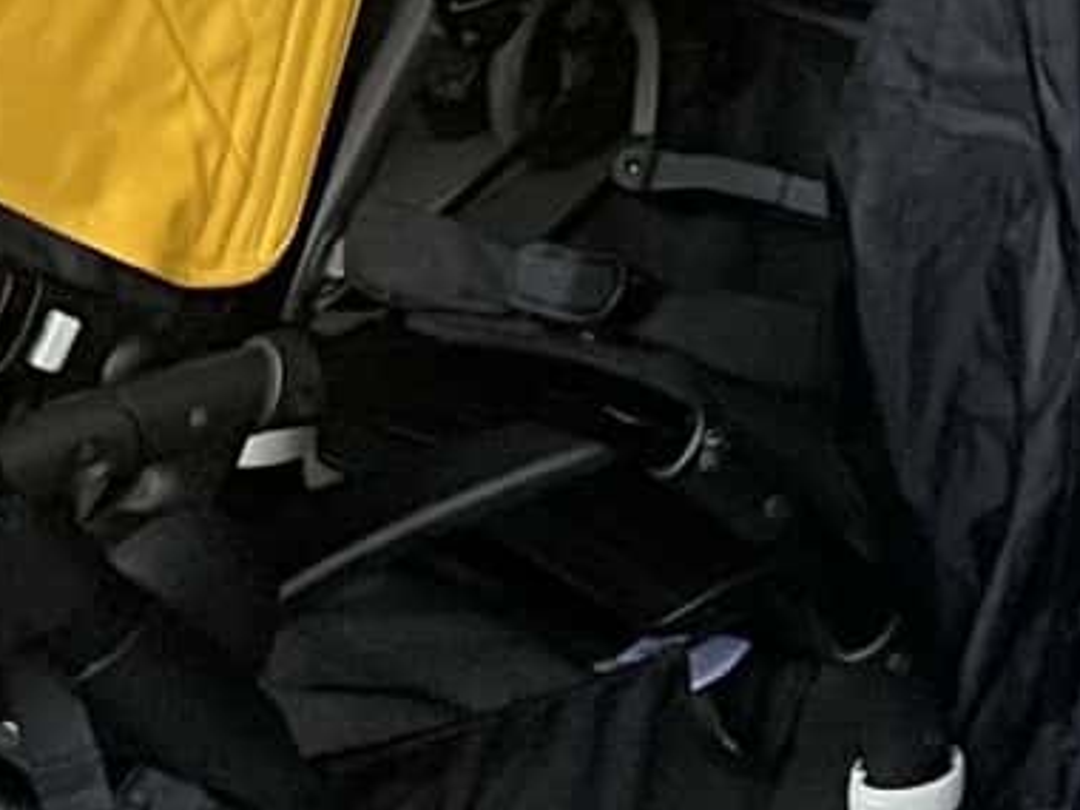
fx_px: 5460
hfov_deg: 11.3
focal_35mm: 175
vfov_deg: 8.3
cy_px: -324
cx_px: 253
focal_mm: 5.1
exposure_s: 1/60
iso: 320
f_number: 1.6
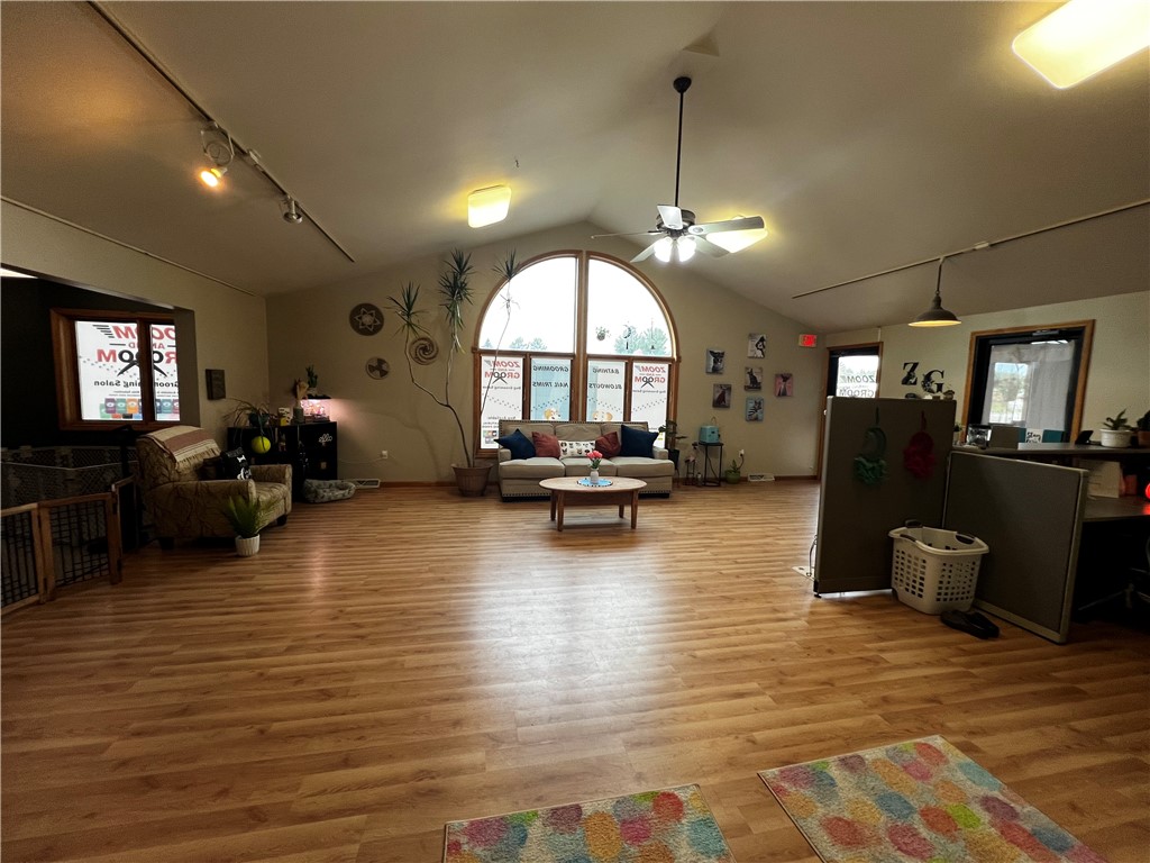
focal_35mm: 13
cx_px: 575
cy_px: 432
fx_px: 432
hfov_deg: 106.2
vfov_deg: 89.9
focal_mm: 1.57
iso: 160
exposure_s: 1/120
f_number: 1.8
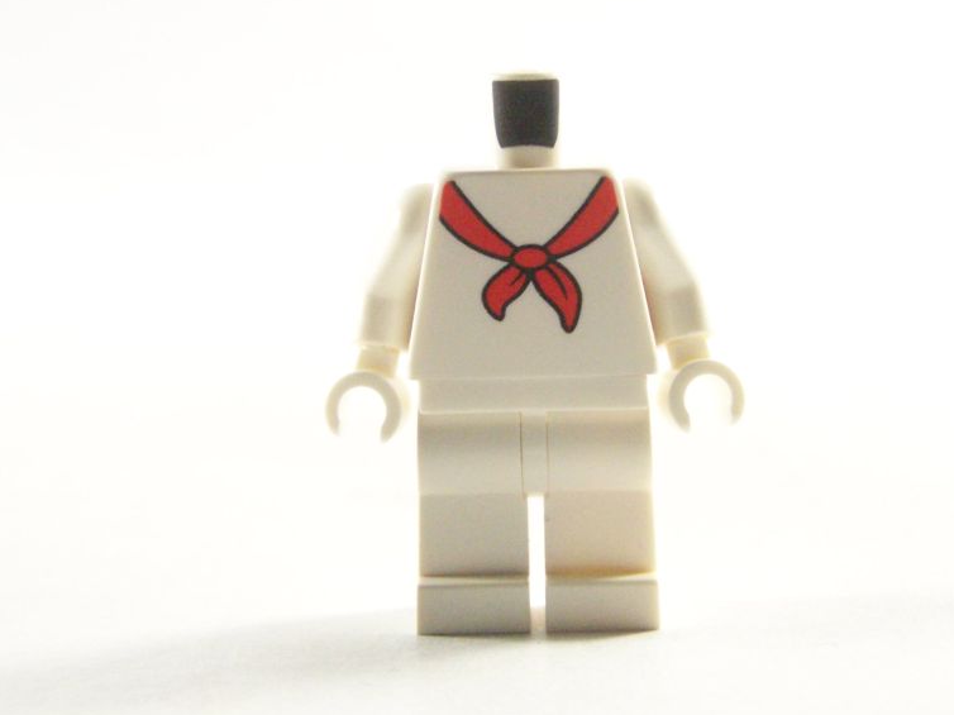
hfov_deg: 21.5
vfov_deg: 16.2
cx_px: 545
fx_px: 2507
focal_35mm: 91
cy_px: 285
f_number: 3.2
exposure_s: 1/60
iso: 400
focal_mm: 11.1
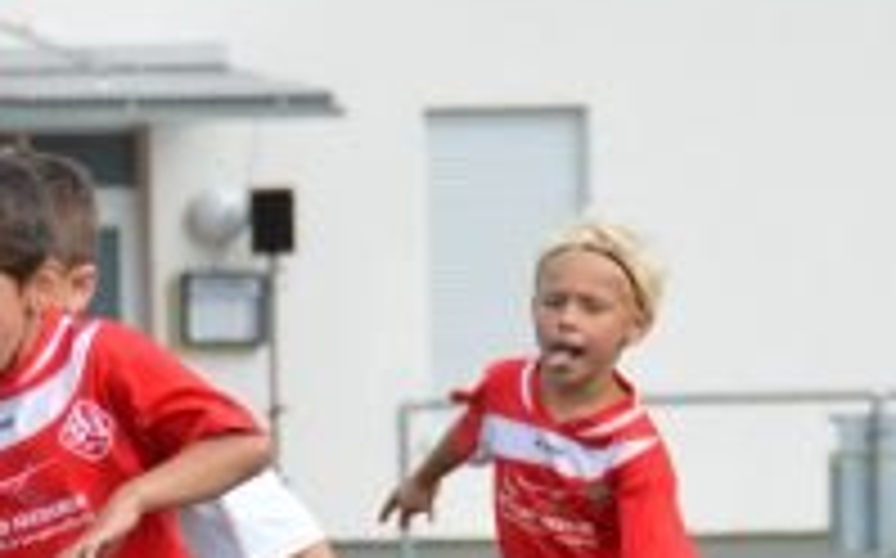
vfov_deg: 3.0
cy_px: 691
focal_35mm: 439
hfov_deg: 4.8
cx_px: 90
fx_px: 10700
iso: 400
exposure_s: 1/1250
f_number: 5.3
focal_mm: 95
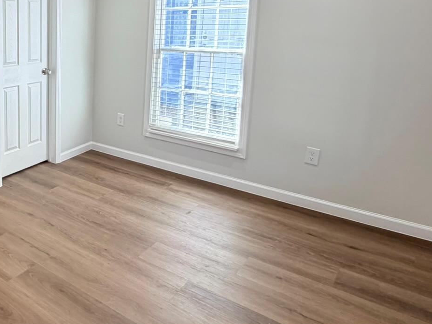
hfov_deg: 51.3
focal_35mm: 31
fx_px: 387
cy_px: 84
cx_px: 40
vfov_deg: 44.1
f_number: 2.2
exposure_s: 1/62
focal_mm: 2.22
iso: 160
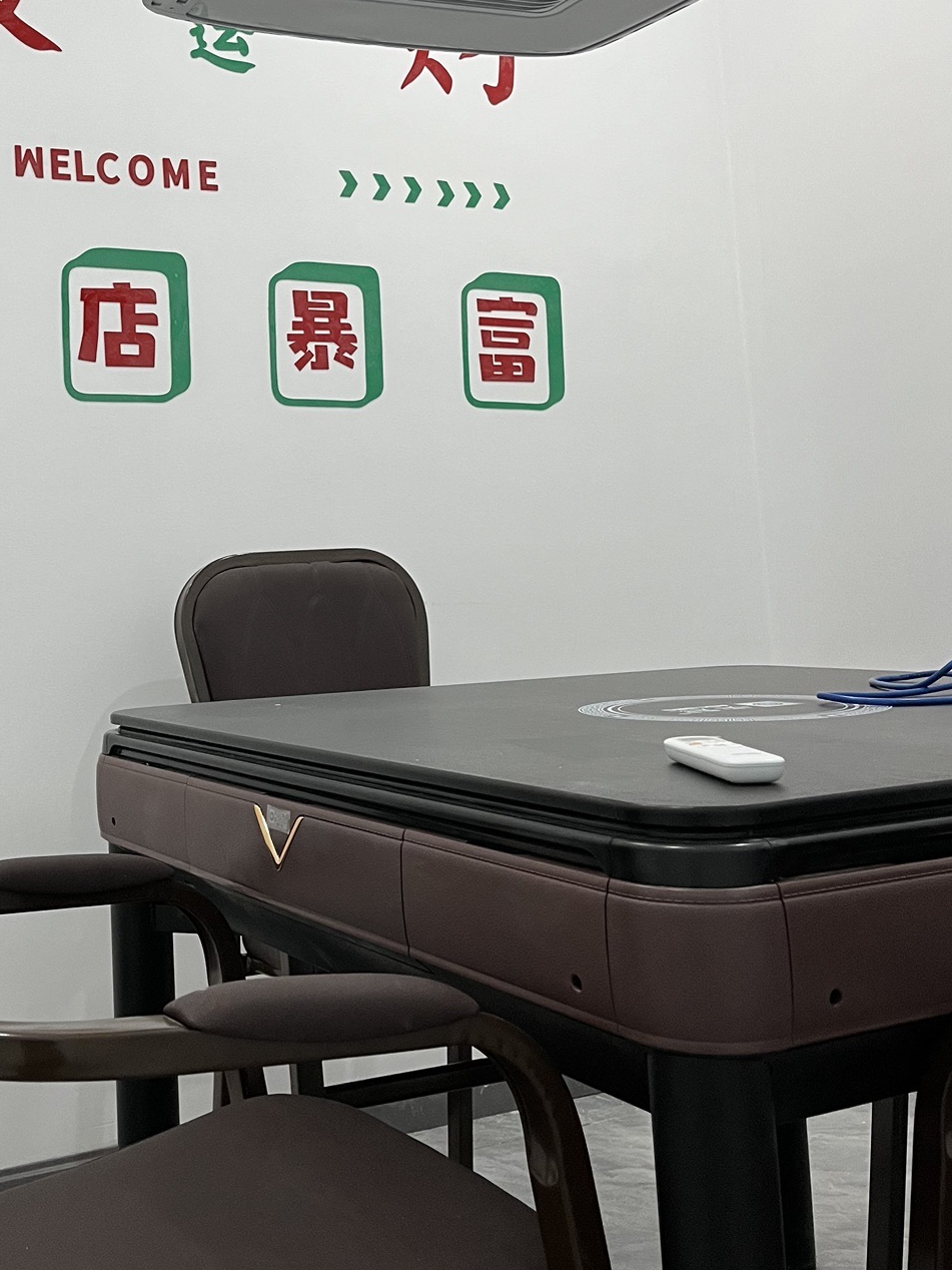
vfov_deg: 45.1
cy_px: 430
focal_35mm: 41
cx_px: 236
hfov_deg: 34.4
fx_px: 1503
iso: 125
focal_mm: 5.1
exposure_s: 1/61
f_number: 1.6
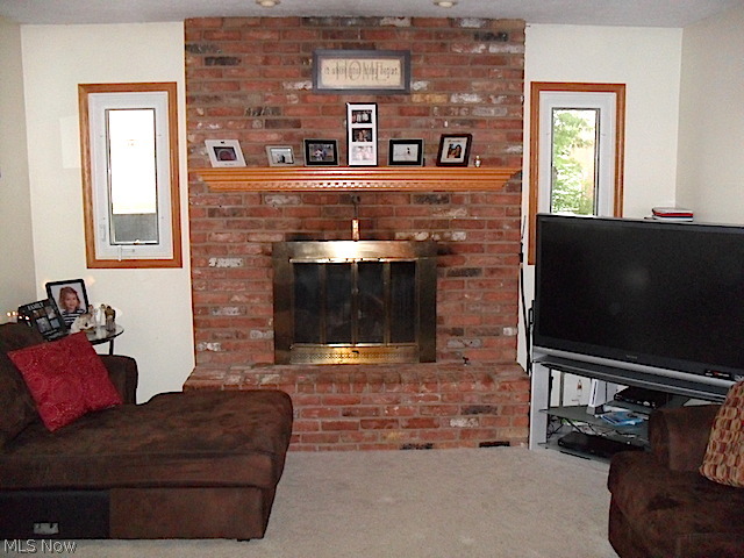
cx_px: 372
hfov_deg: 52.6
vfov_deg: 40.7
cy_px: 279
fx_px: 752
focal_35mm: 35
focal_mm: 6.3
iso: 320
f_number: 3
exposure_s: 1/45
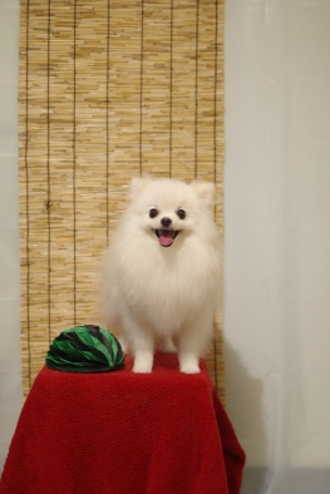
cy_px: 247
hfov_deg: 18.0
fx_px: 1044
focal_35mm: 76
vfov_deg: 26.6
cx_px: 164
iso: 320
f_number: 3.2
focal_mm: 50
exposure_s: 1/125
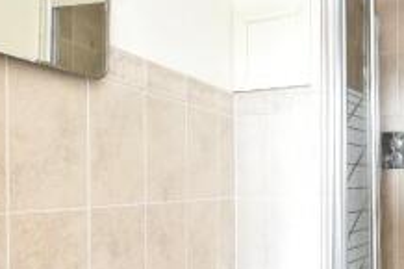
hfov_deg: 51.1
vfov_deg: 36.2
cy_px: 186
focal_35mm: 36
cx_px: 297
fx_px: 405
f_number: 9
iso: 200
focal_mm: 11
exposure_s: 1
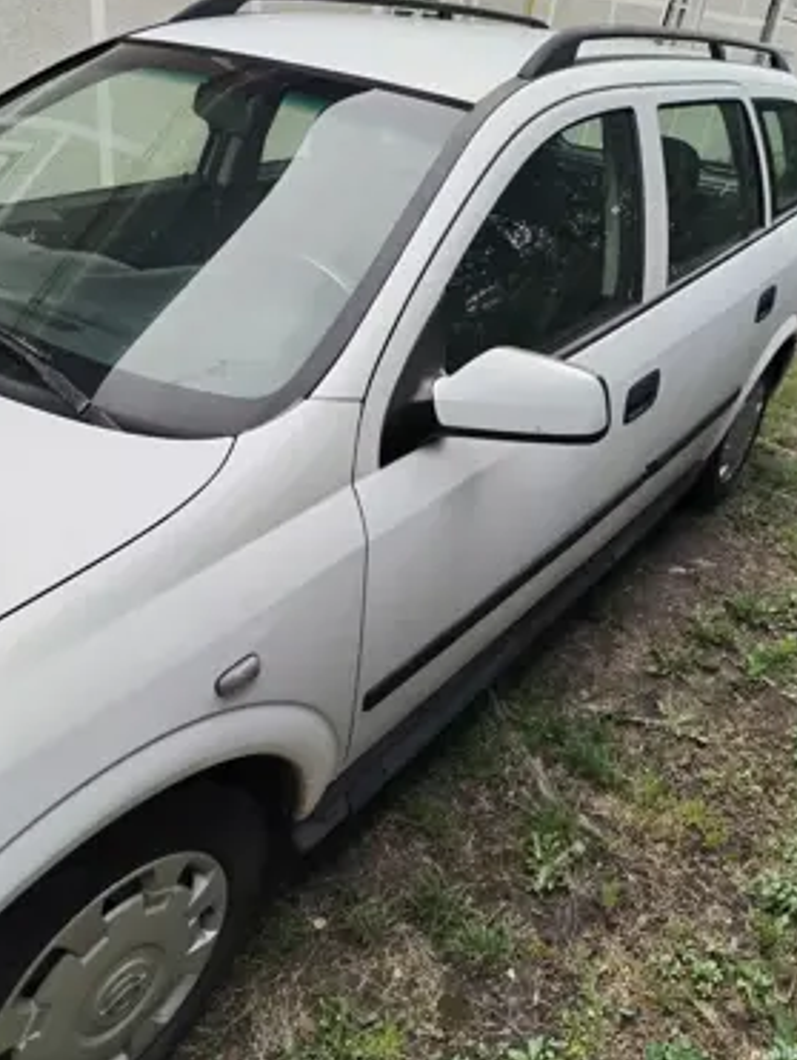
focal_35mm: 28
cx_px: 411
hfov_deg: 49.8
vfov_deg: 63.3
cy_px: 494
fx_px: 858
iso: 100
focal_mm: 4.75
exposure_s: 1/211
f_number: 1.8
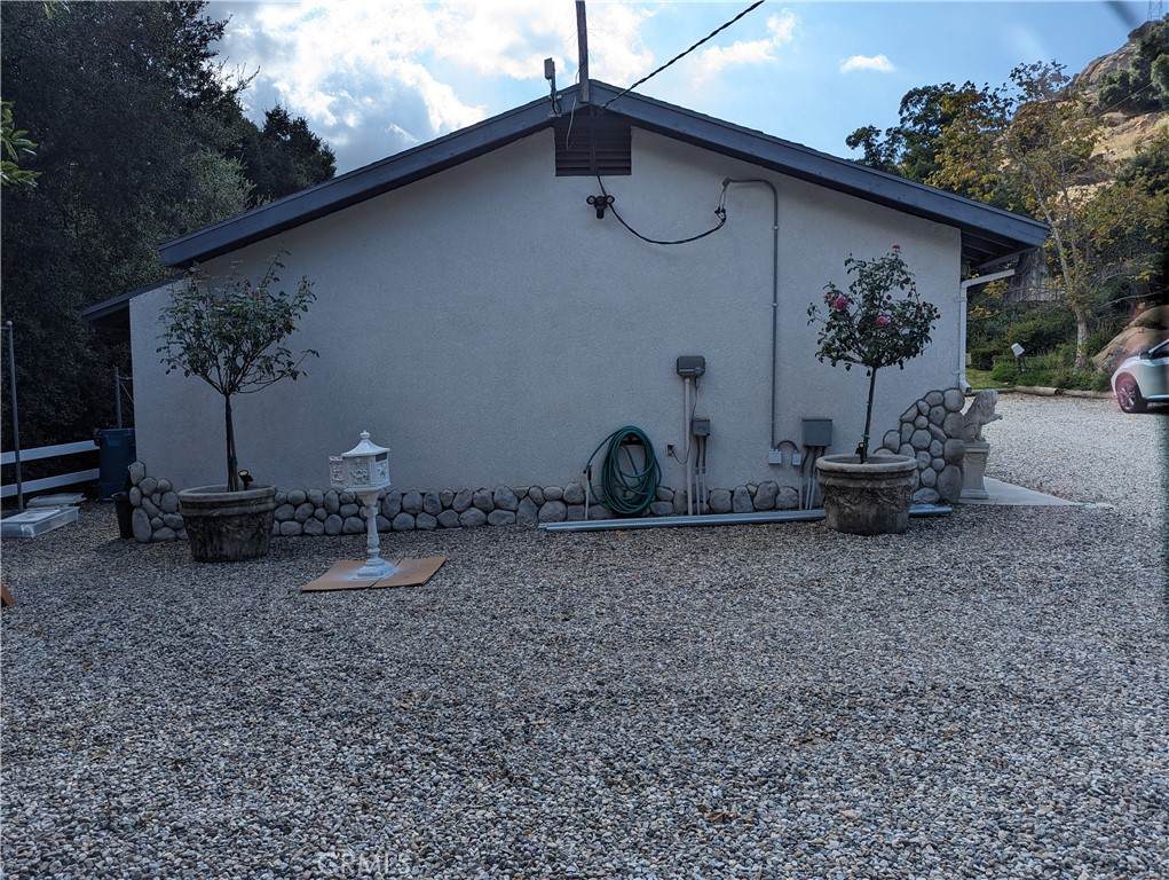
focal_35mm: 24
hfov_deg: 71.5
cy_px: 440
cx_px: 584
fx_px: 811
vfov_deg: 56.9
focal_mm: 6.81
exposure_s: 1/1550
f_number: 1.85
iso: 26
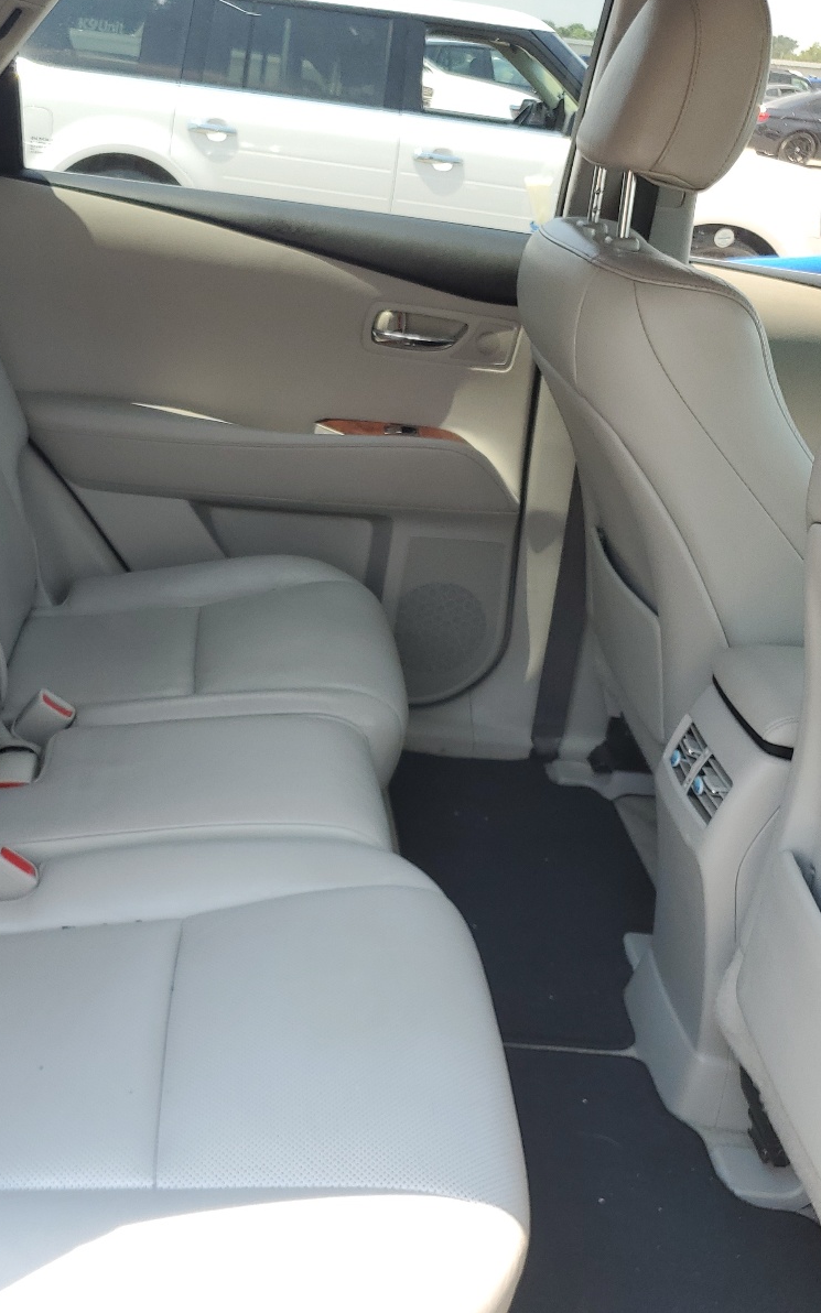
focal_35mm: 37
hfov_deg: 33.5
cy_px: 653
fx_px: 1325
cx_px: 177
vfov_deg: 52.7
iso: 50
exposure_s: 1/333
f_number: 1.5
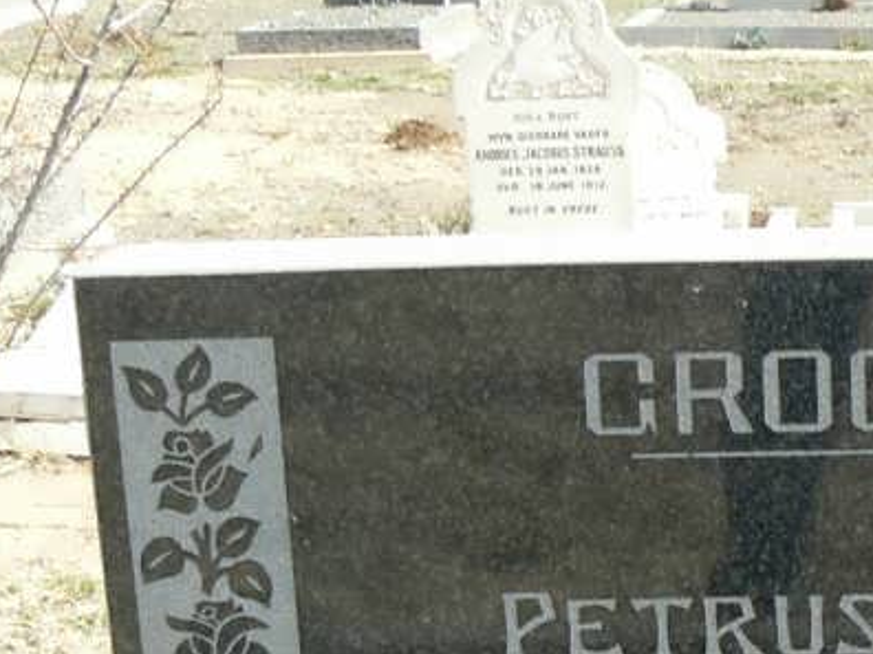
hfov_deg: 17.2
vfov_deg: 13.1
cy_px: 876
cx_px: 1052
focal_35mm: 109
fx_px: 2749
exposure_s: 1/200
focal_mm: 6
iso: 80
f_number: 5.6
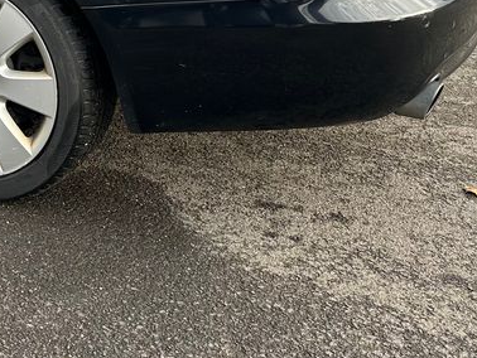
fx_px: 896
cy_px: -87
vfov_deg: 20.9
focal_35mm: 65
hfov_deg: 26.8
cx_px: -78
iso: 80
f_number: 1.78
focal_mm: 6.86
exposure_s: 1/516
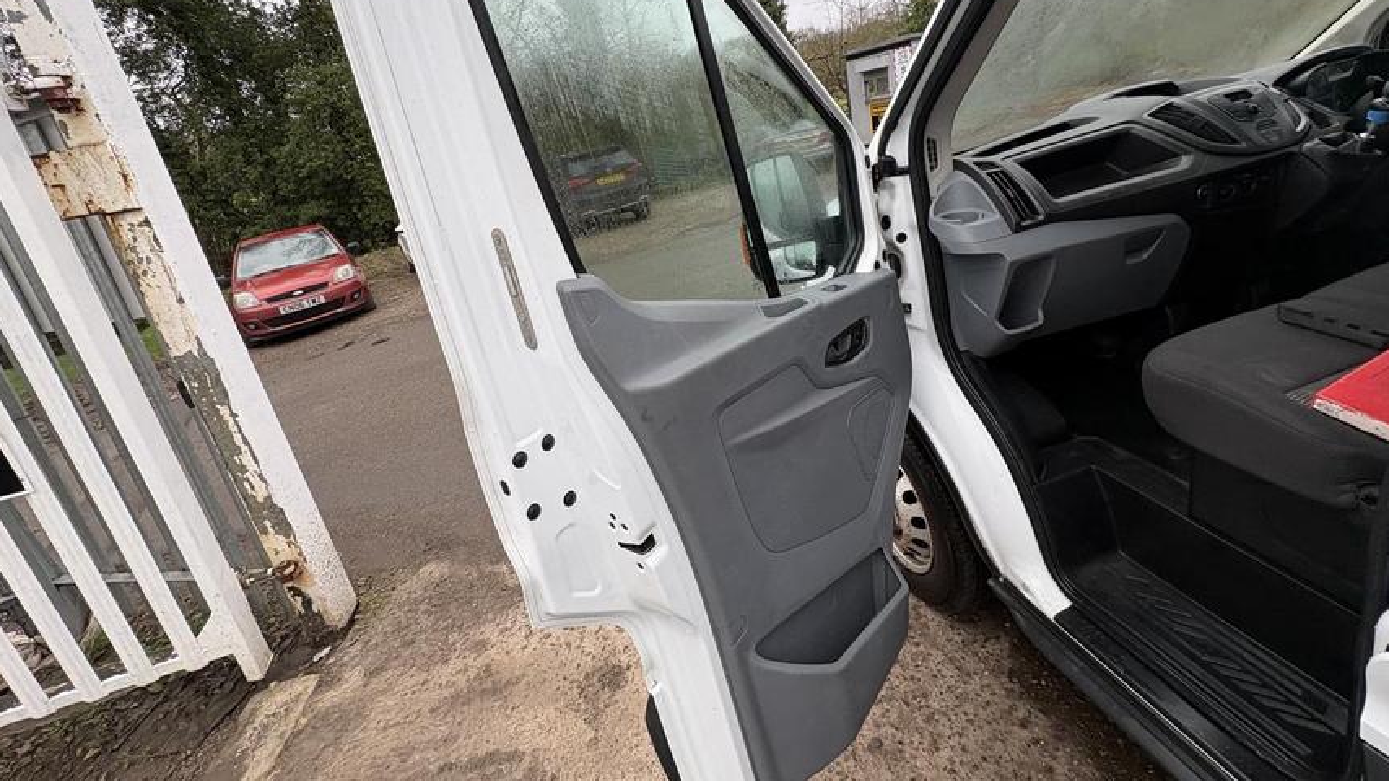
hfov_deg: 99.4
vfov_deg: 66.0
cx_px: 699
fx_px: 589
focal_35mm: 16
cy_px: 290
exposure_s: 1/99
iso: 40
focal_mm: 2.22
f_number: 2.2
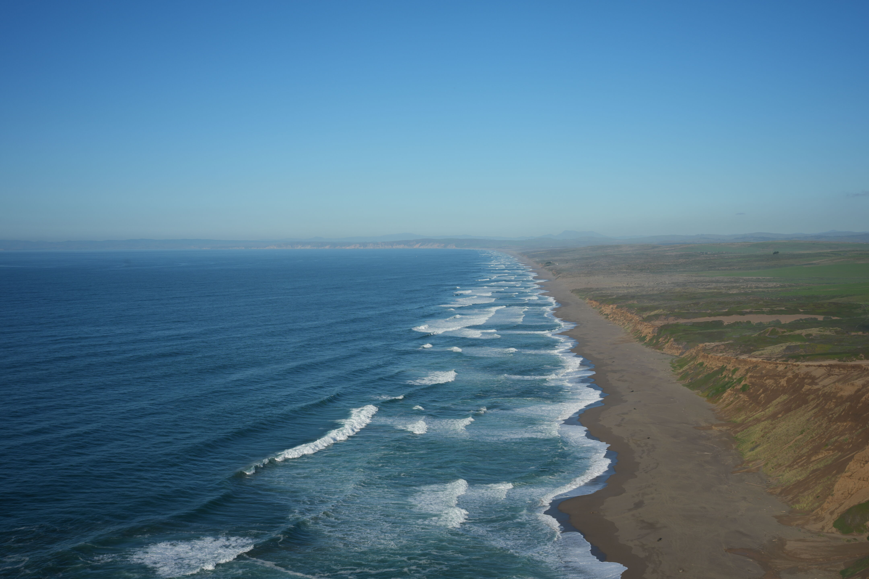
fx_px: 1014
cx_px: 434
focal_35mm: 42
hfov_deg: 46.4
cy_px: 290
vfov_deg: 31.9
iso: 100
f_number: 5.6
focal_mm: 42
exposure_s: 1/1000
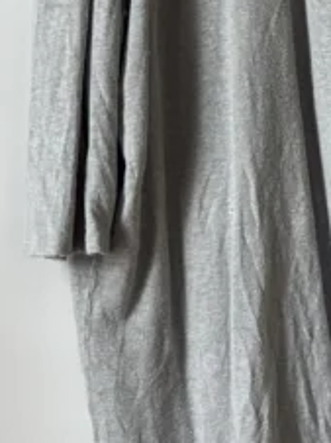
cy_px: 247
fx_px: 3487
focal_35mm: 273
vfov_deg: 7.3
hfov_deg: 5.4
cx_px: 398
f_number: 2.8
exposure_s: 1/88
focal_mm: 9
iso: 250
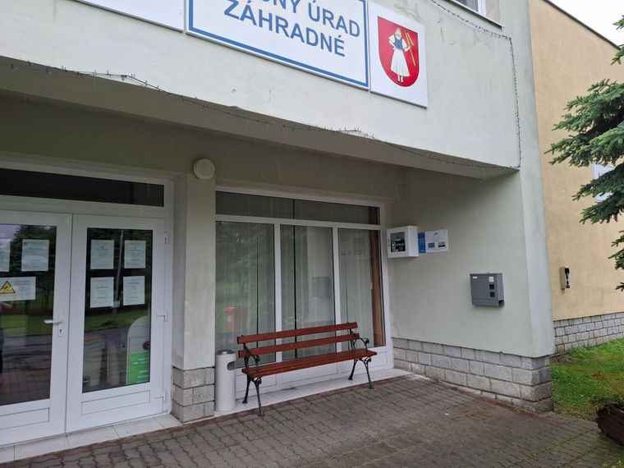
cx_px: 312
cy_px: 234
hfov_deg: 73.9
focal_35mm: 23
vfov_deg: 58.9
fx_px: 415
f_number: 1.8
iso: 50
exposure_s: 1/242
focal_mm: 5.54
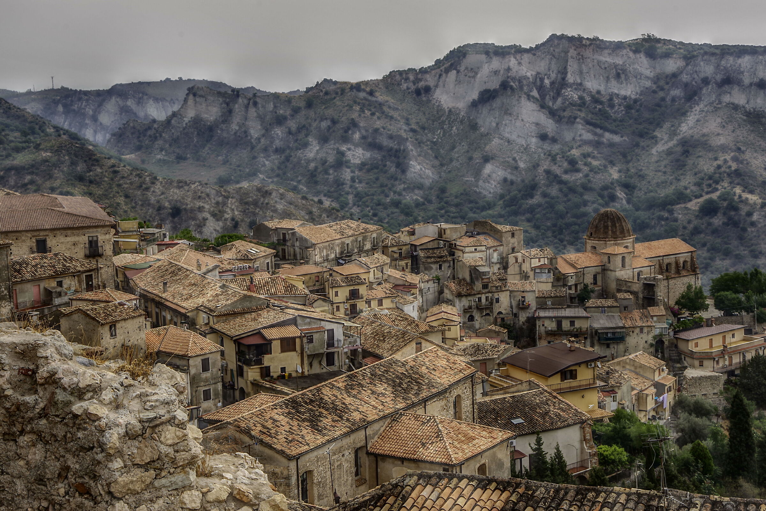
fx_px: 1532
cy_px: 256
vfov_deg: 18.9
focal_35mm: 72
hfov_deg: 28.1
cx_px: 383
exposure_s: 1/80
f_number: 13
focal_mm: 48
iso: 100
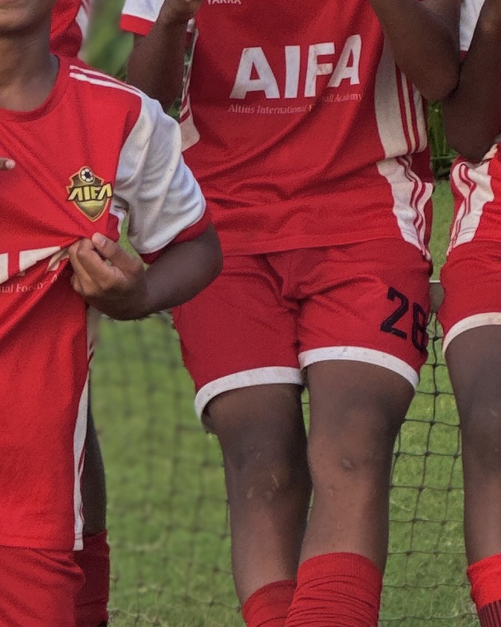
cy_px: -135
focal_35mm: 359
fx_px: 6655
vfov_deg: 5.4
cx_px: 436
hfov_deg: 4.3
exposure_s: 1/121
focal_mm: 9
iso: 64
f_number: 2.8
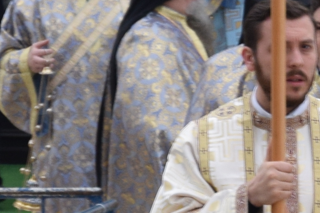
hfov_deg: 2.5
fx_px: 7357
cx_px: 535
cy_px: 222
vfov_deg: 1.7
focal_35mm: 828
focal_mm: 75
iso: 400
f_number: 6.3
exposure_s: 1/160
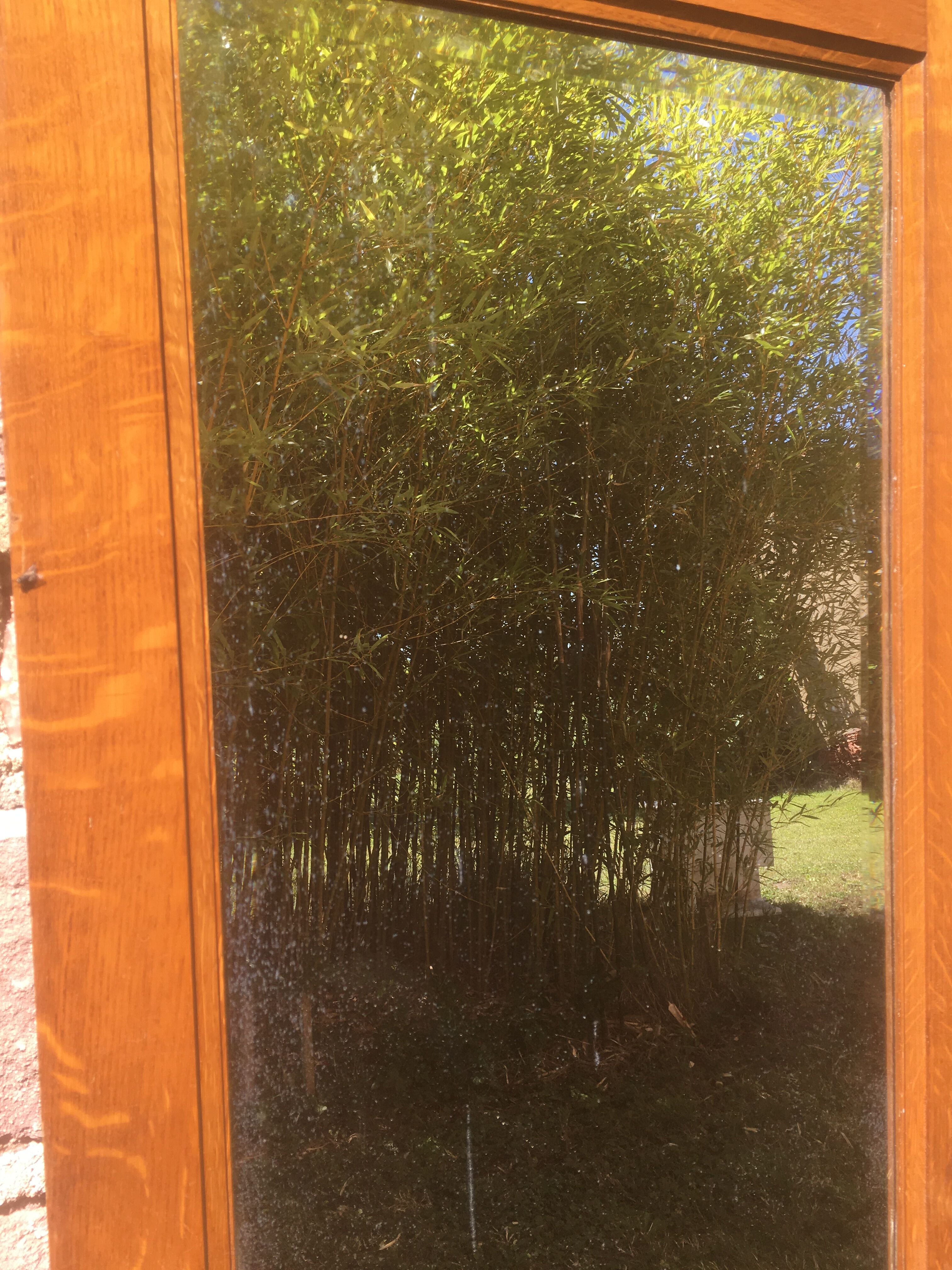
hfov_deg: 48.2
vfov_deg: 61.7
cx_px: 476
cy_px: 635
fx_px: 1063
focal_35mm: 29
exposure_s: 1/444
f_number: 2.2
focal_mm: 4.15
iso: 25
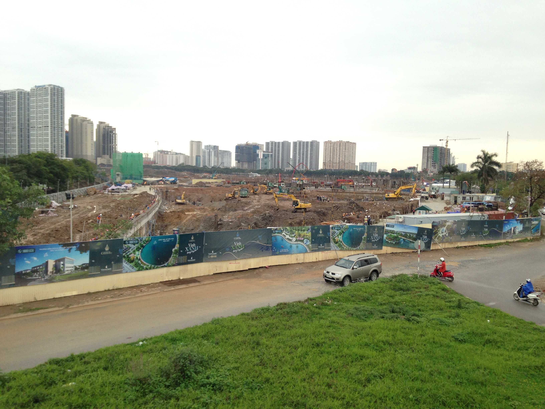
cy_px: 204
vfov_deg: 42.9
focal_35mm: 33
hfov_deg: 55.4
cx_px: 272
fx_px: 520
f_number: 2.4
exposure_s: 1/120
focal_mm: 4.12
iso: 80
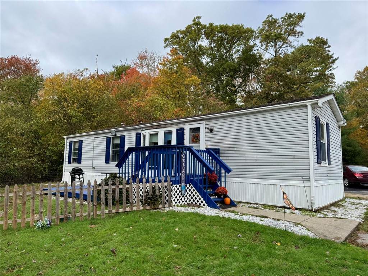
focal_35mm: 24
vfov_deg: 56.8
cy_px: 138
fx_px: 255
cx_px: 184
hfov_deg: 71.6
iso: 80
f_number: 1.78
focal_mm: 6.76
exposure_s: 1/2415
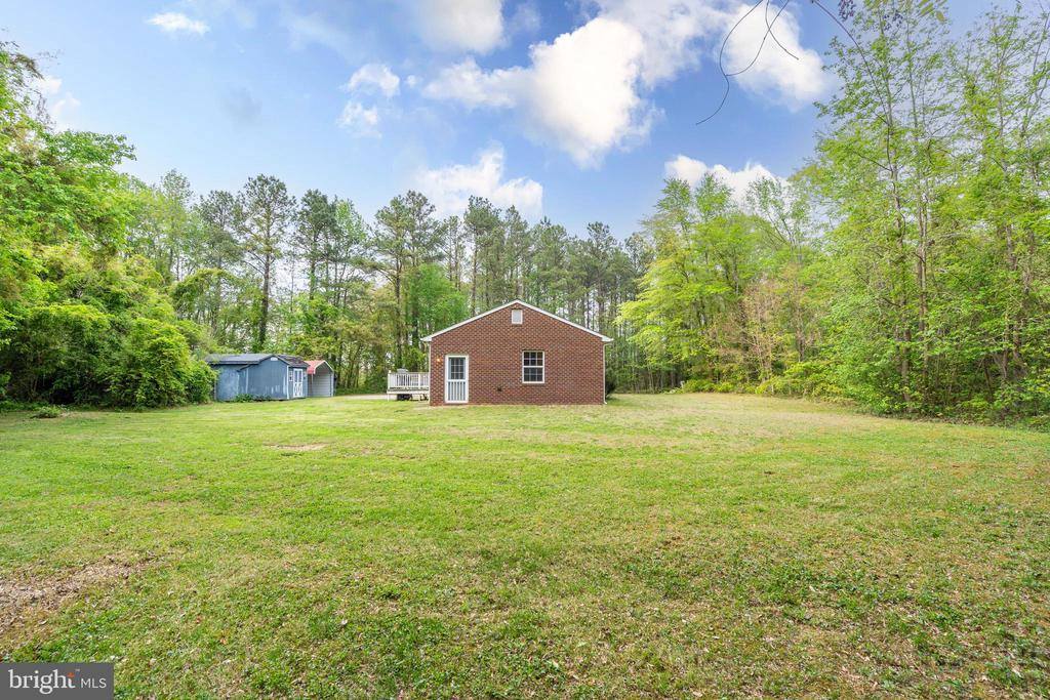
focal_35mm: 16
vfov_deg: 73.8
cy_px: 350
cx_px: 525
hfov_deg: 96.7
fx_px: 467
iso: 100
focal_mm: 16
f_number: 8
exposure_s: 1/50
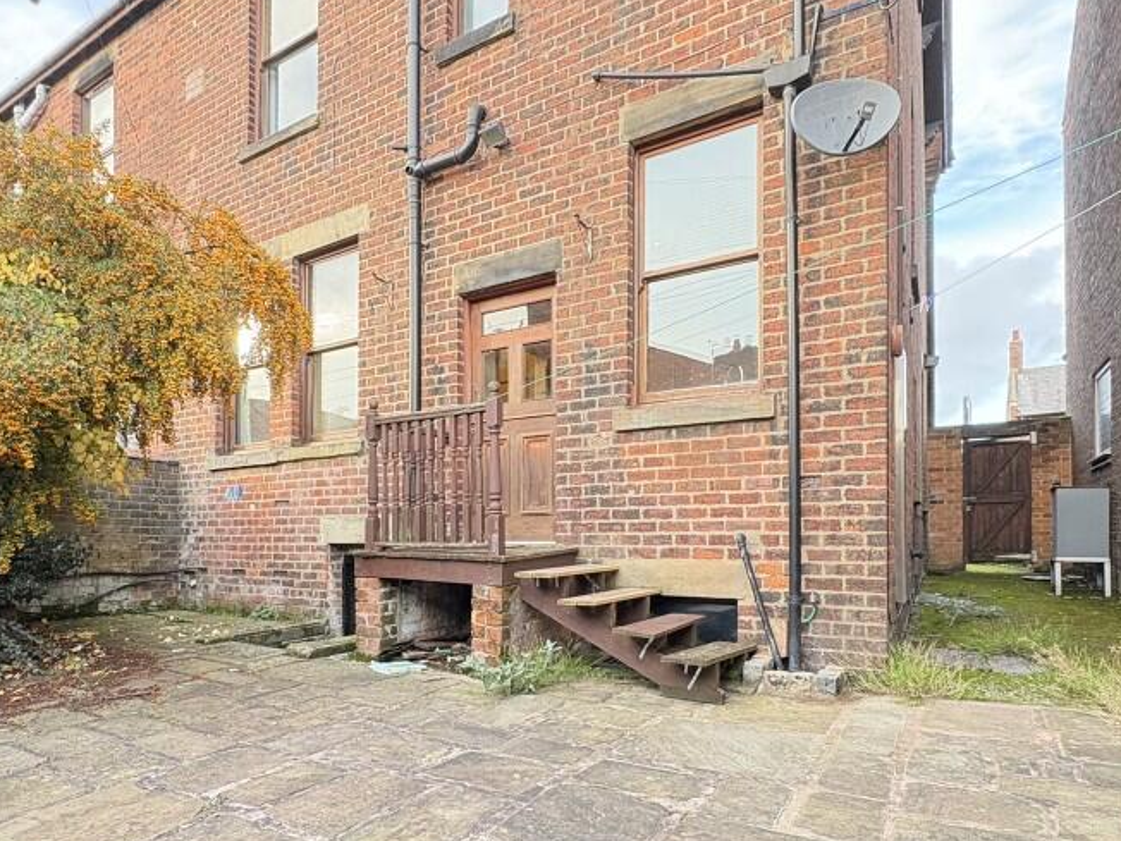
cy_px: 531
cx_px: 481
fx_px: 712
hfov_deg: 76.0
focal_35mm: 22
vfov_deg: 60.2
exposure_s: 1/77
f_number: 2.2
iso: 250
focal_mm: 2.22
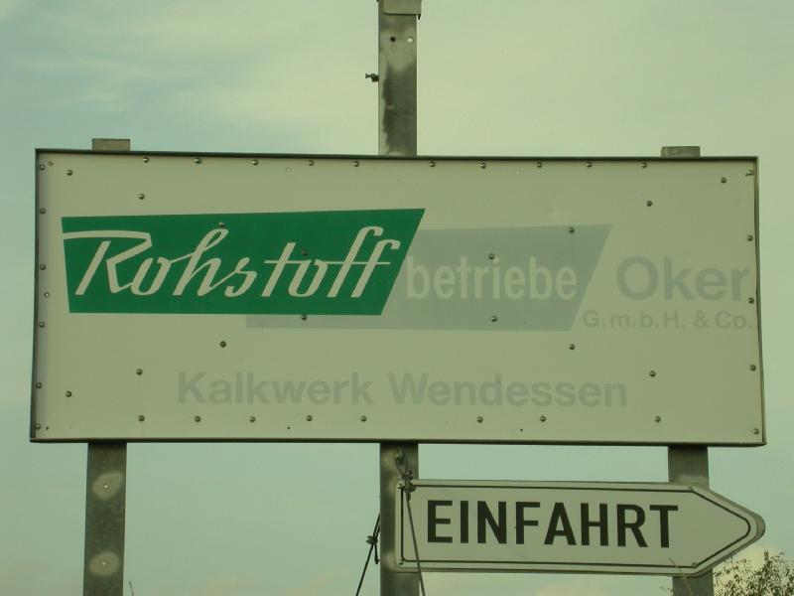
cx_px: 397
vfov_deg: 9.6
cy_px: 298
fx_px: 3532
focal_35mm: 154
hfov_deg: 12.8
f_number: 10.3
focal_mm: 32
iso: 100
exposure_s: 1/130
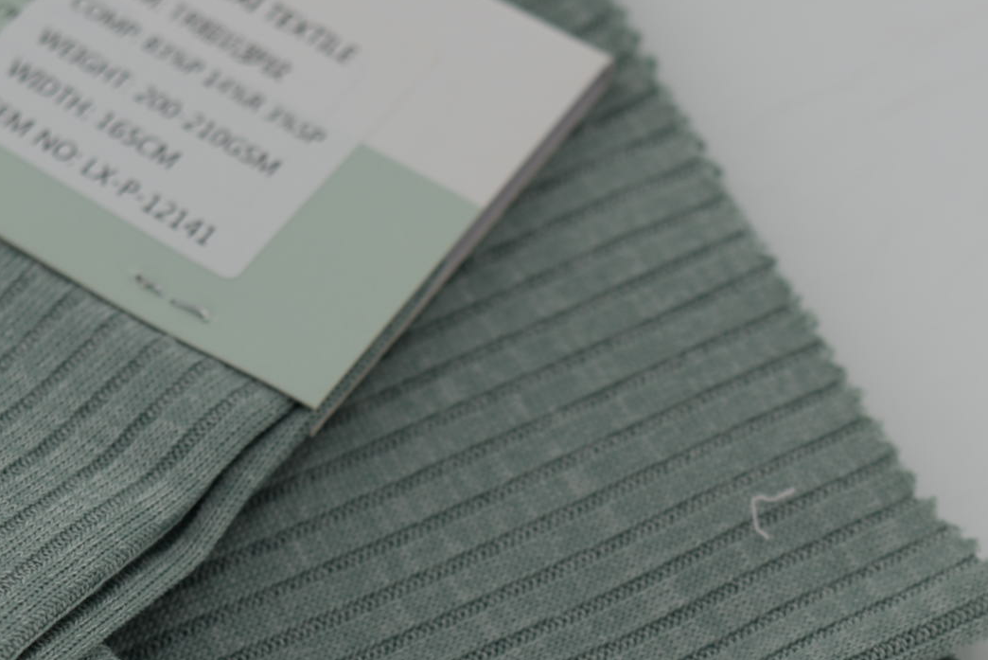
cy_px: 864
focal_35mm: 144
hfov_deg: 14.2
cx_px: 673
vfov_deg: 9.4
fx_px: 3953
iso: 100
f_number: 3.5
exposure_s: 1/320
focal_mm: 50
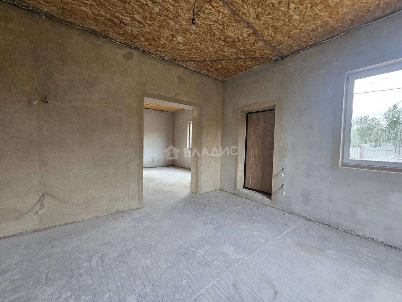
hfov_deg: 106.2
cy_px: 151
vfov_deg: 89.9
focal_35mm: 13
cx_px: 201
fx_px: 151
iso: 400
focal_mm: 2.2
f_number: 2.2
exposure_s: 1/70.8
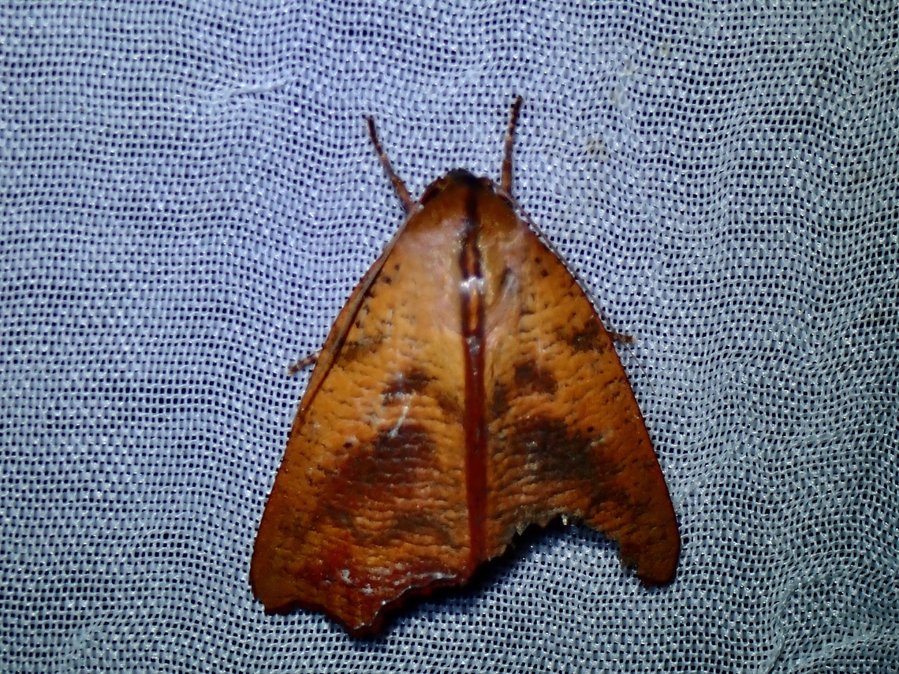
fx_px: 2597
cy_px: 337
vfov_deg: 14.8
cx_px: 450
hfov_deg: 19.6
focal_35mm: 100
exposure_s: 1/1000
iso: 100
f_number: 6.3
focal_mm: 18
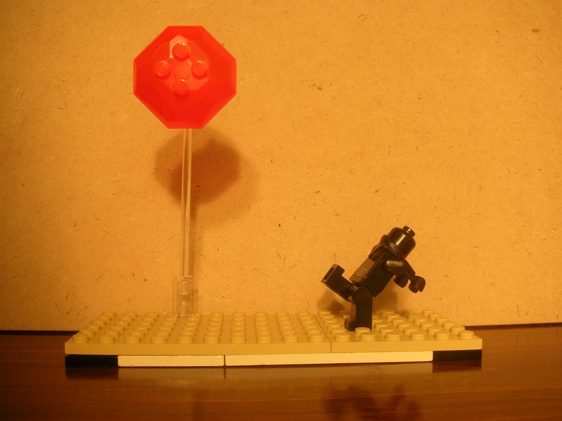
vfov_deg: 40.7
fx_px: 568
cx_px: 281
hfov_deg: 52.6
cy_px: 210
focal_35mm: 35
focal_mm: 5.8
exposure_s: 1/4.2
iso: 50
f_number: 3
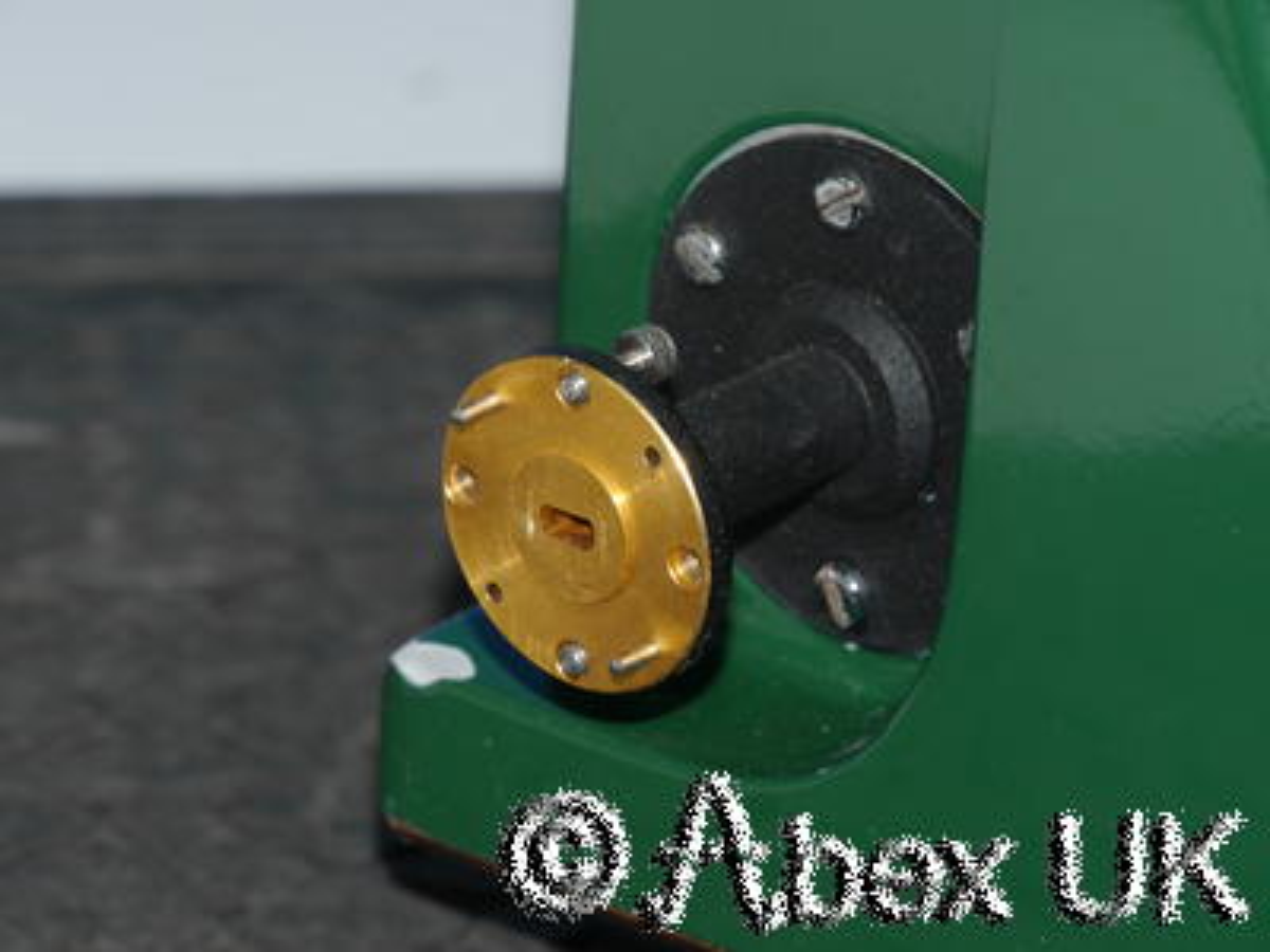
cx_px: 635
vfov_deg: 5.3
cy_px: 476
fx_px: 10273
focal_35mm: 280
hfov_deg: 7.1
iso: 400
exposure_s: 1/60
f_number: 11
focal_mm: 140
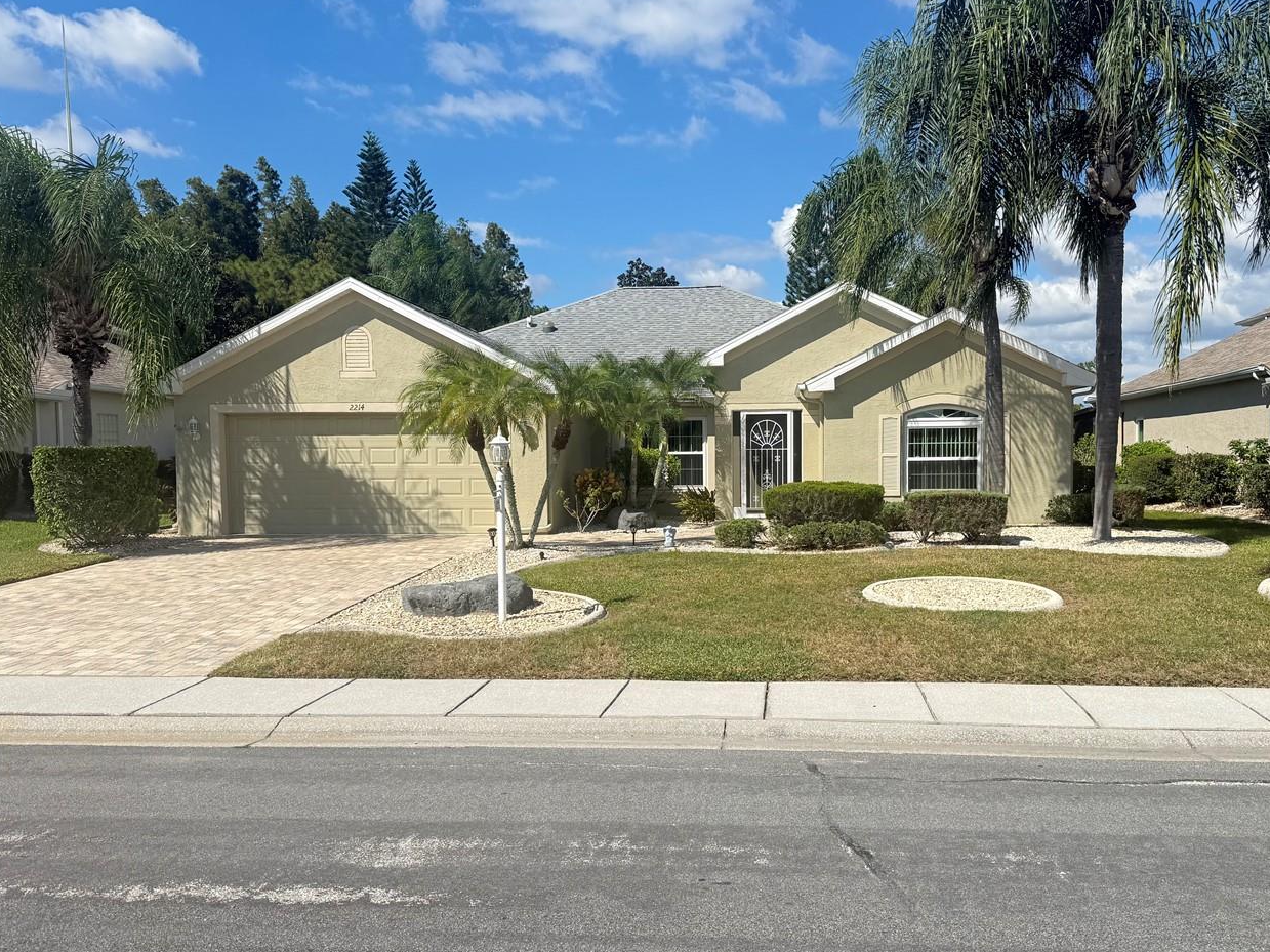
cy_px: 508
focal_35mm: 31
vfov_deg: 45.4
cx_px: 683
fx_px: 1137
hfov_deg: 58.3
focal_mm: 6.76
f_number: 1.78
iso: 80
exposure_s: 1/4405
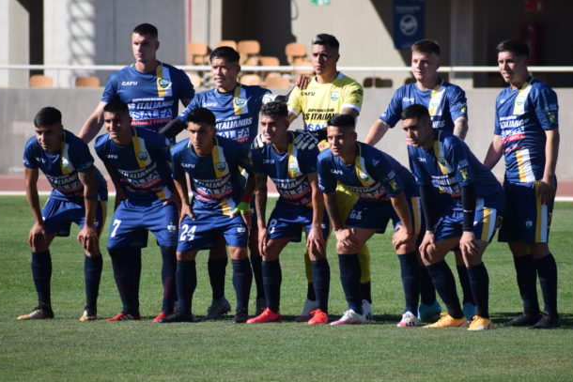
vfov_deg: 2.8
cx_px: 301
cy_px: 149
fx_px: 7816
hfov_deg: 4.2
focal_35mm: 491
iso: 200
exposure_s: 1/640
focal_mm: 260
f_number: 6.3
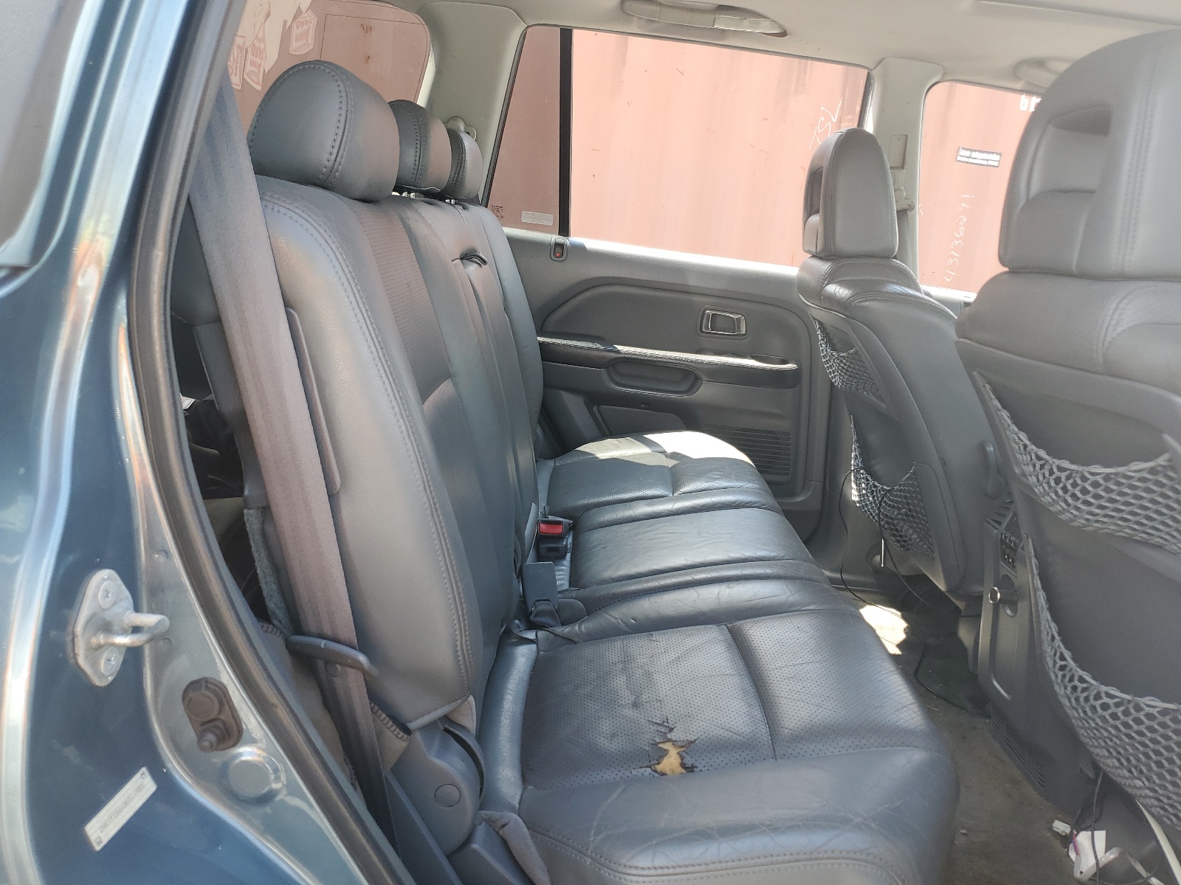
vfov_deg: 53.1
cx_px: 590
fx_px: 887
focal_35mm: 26
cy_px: 442
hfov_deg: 67.3
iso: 50
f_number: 1.5
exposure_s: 1/250
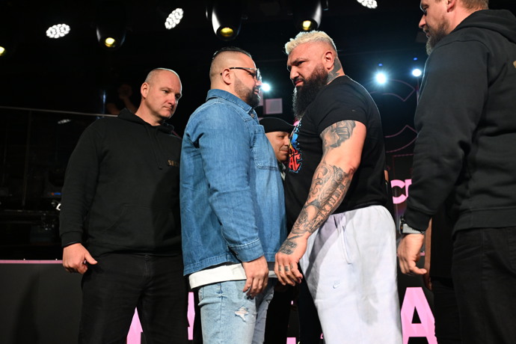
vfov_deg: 35.1
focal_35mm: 38
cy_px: 172
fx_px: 545
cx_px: 258
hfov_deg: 50.7
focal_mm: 38
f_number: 4
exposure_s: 1/320
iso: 3200
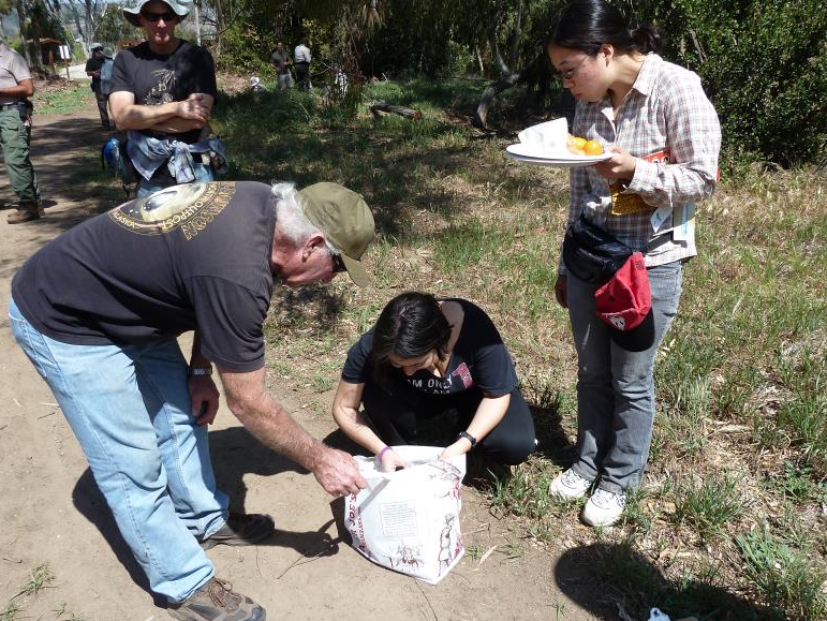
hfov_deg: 63.4
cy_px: 307
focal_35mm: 28
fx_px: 669
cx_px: 408
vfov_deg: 49.8
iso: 80
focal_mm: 4.4
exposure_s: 1/400
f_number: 4
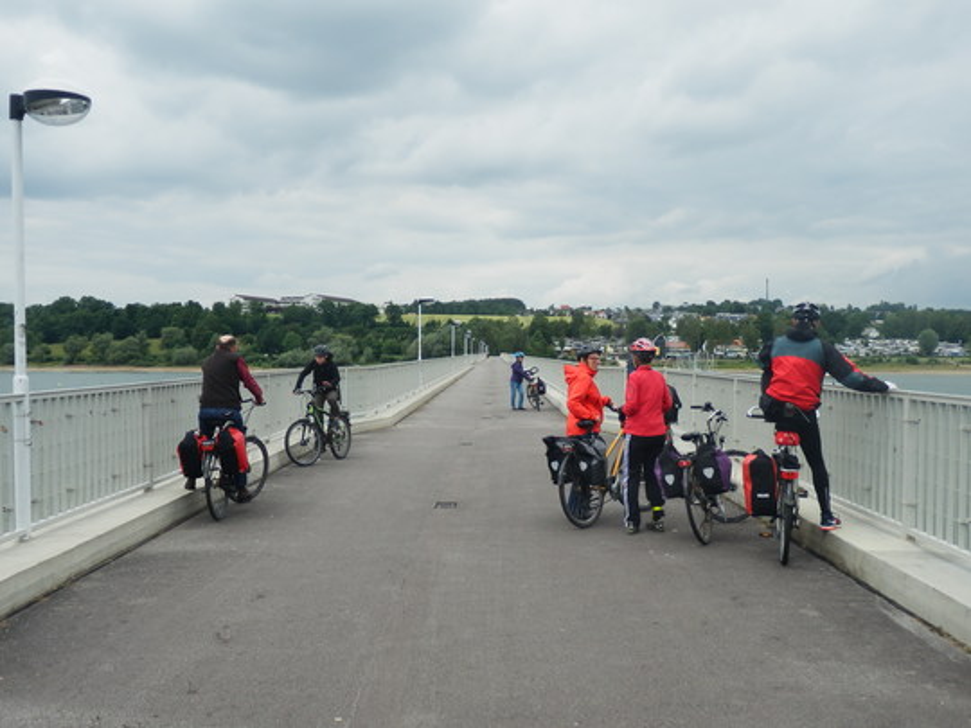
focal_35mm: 33
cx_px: 486
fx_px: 926
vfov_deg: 42.9
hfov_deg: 55.4
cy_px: 364
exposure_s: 1/800
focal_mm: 6
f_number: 3.4
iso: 80
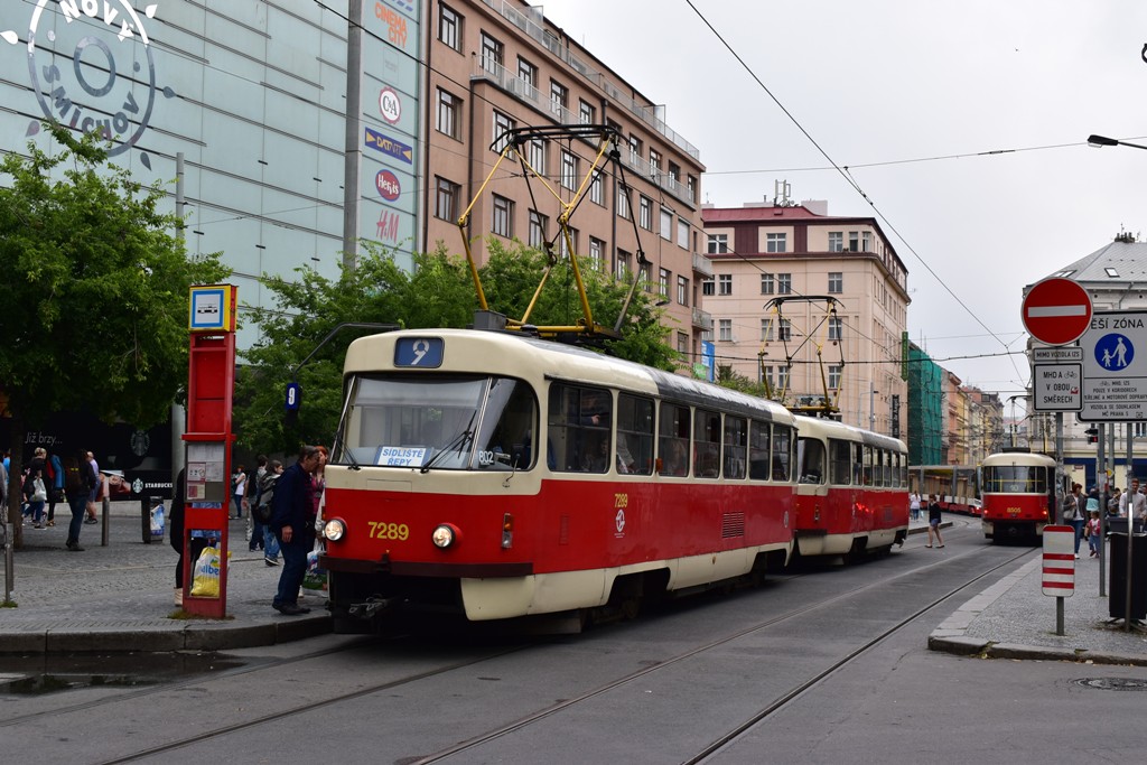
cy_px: 382
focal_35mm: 45
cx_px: 574
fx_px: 1434
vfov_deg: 29.9
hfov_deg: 43.6
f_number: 9
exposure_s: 1/320
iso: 250
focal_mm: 30
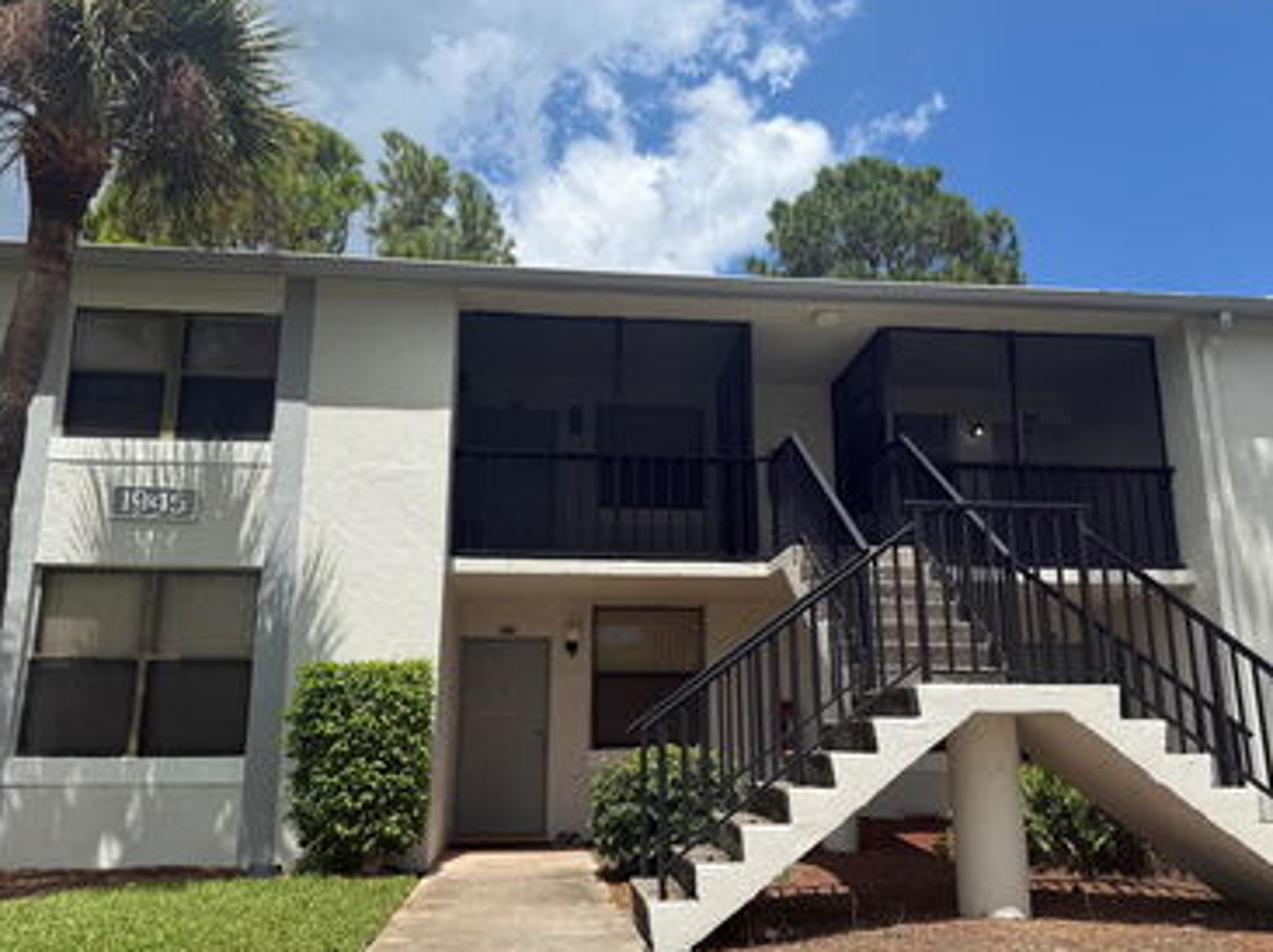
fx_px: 1029
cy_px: 493
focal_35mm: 28
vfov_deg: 49.7
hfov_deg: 63.5
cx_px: 645
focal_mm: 6.76
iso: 80
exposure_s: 1/5319
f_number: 1.78
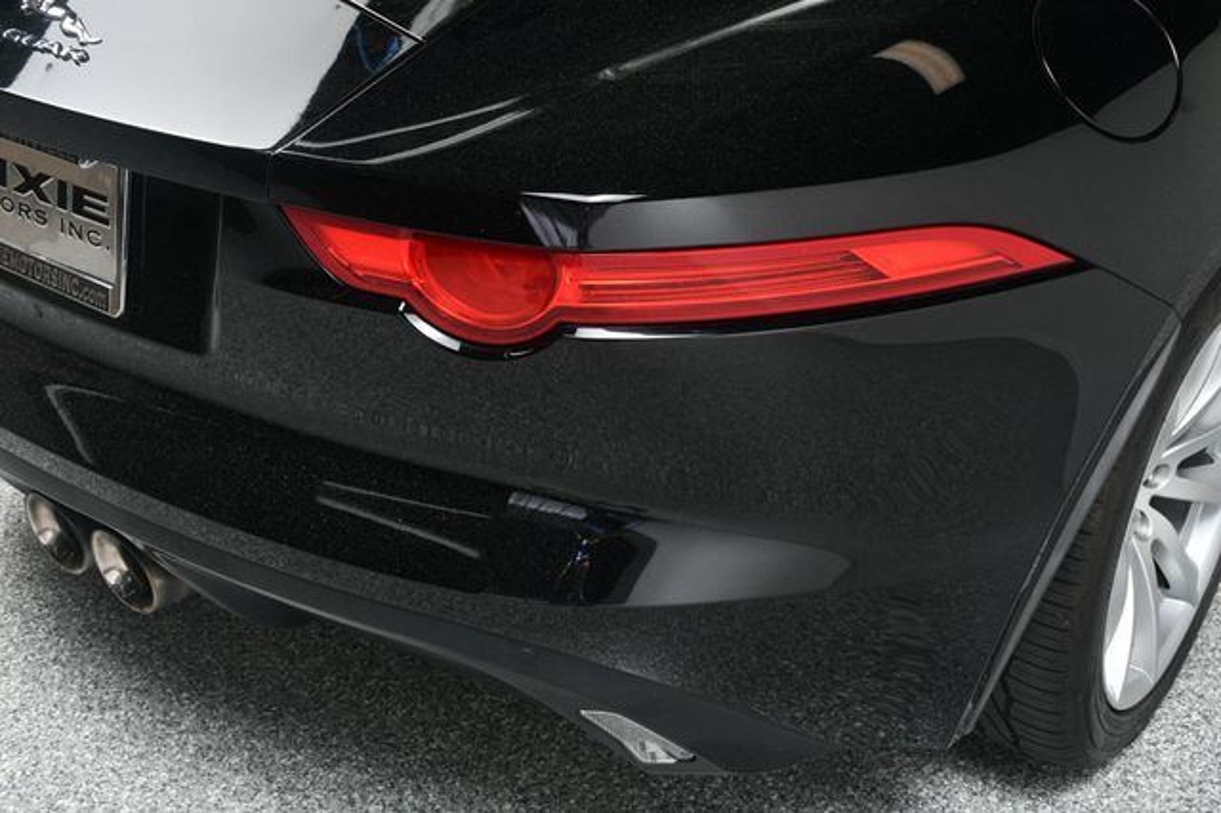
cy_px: 406
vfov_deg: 29.8
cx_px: 610
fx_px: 1525
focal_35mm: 45
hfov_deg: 43.6
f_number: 8
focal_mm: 30
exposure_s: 1/160
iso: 100
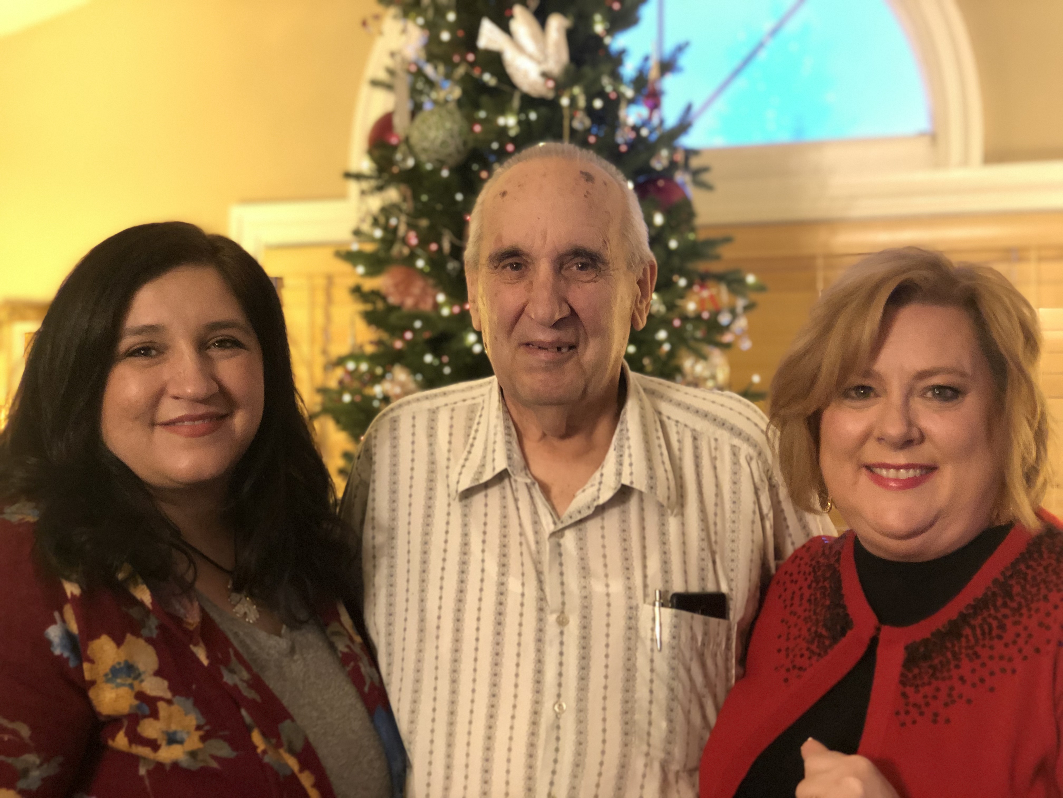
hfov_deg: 36.8
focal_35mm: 52
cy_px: 399
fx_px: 1597
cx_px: 532
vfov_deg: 28.0
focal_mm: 6
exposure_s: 1/8
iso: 200
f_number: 2.4
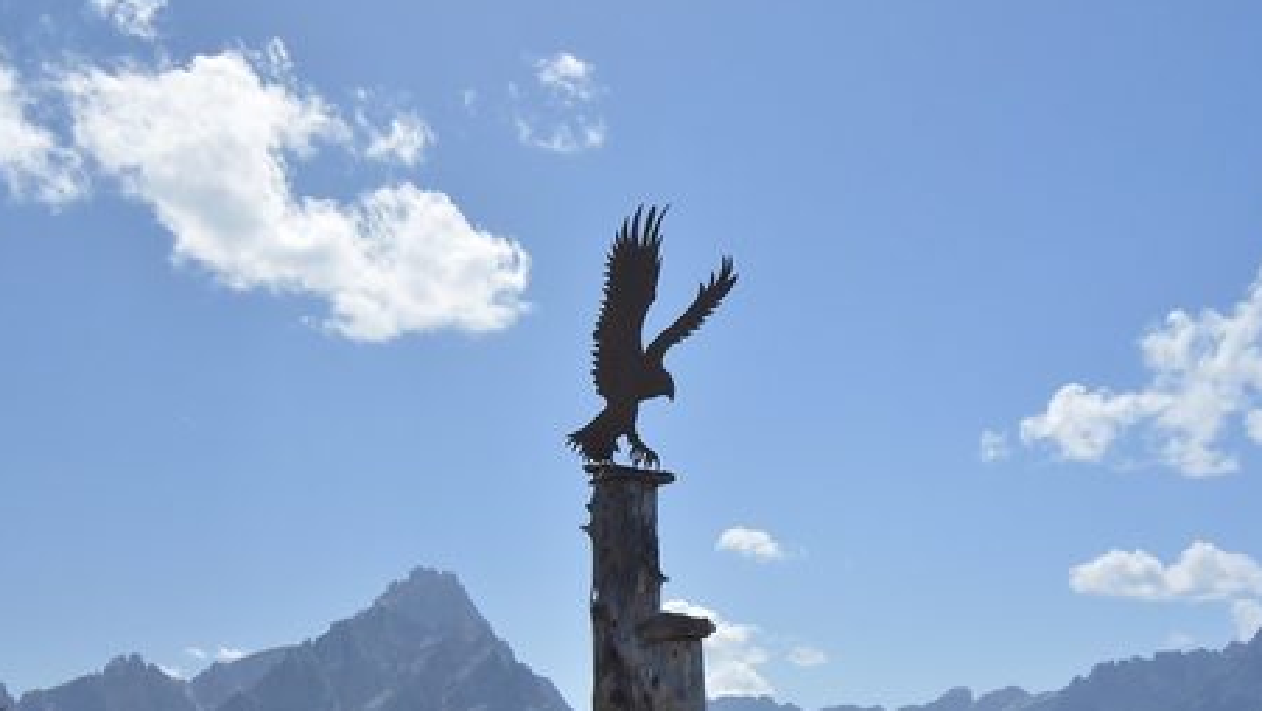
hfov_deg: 44.6
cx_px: 655
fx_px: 1540
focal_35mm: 46
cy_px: 529
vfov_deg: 25.7
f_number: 4
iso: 1600
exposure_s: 1/8000
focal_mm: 22
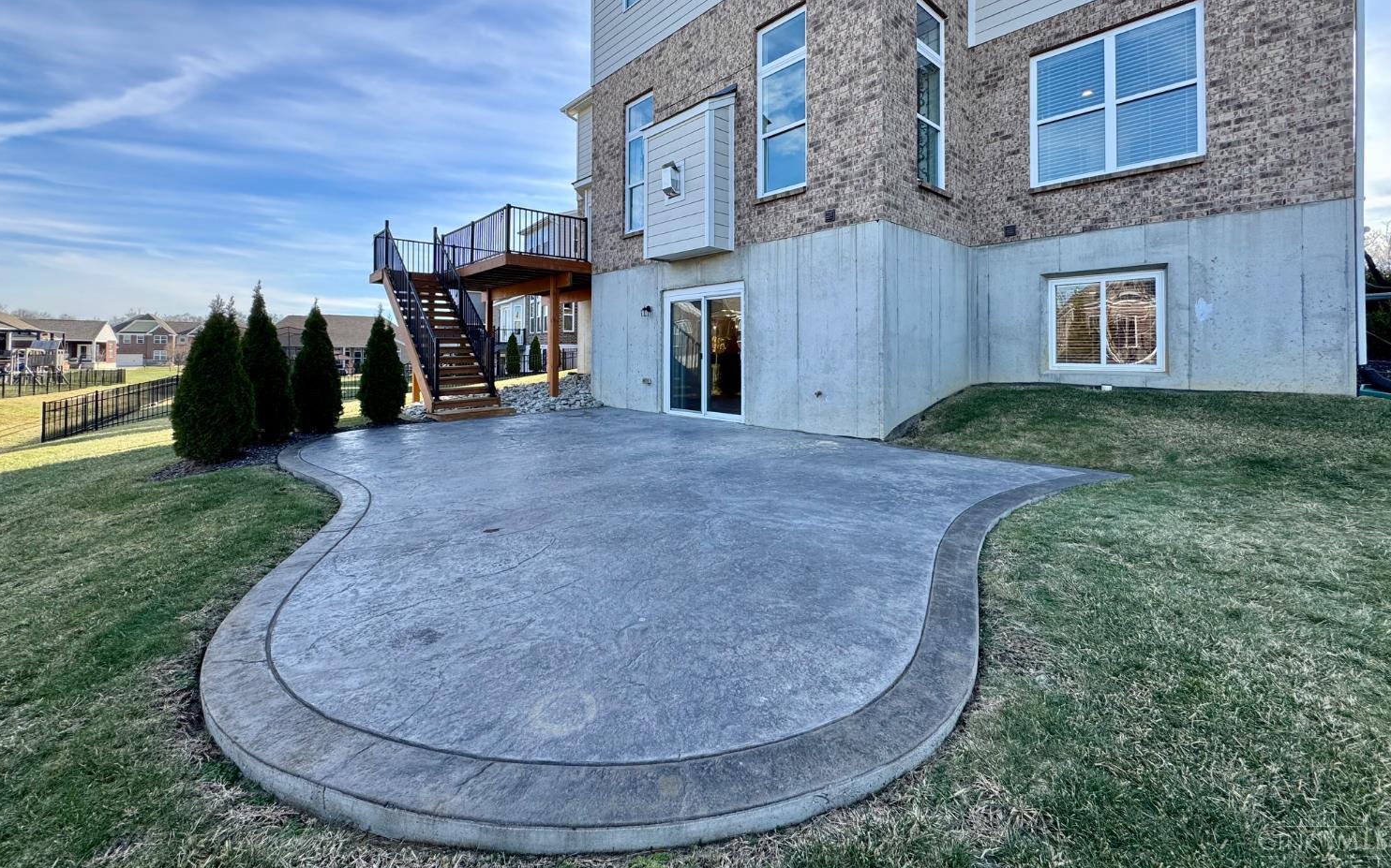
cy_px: 346
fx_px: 569
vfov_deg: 73.9
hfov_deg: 101.5
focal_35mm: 15
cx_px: 698
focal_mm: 2.22
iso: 40
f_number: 2.2
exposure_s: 1/383
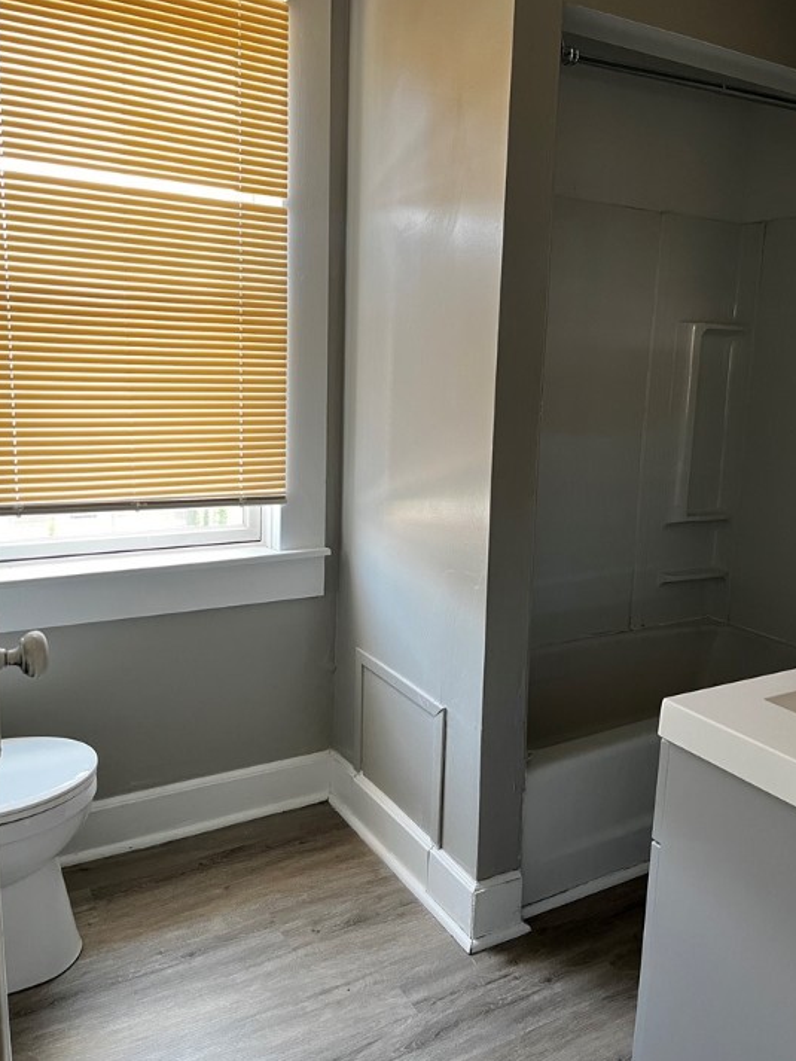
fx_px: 858
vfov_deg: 63.4
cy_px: 507
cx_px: 421
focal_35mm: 28
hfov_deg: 49.7
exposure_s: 1/60
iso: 250
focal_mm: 5.1
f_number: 1.6
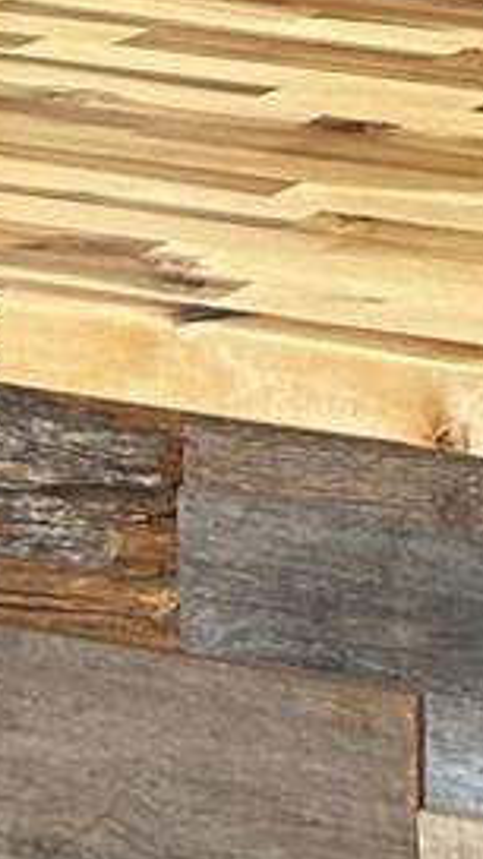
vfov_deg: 9.8
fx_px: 4850
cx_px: 1089
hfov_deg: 5.5
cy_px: -395
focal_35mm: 213
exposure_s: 1/120
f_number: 1.5
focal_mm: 5.7
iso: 80
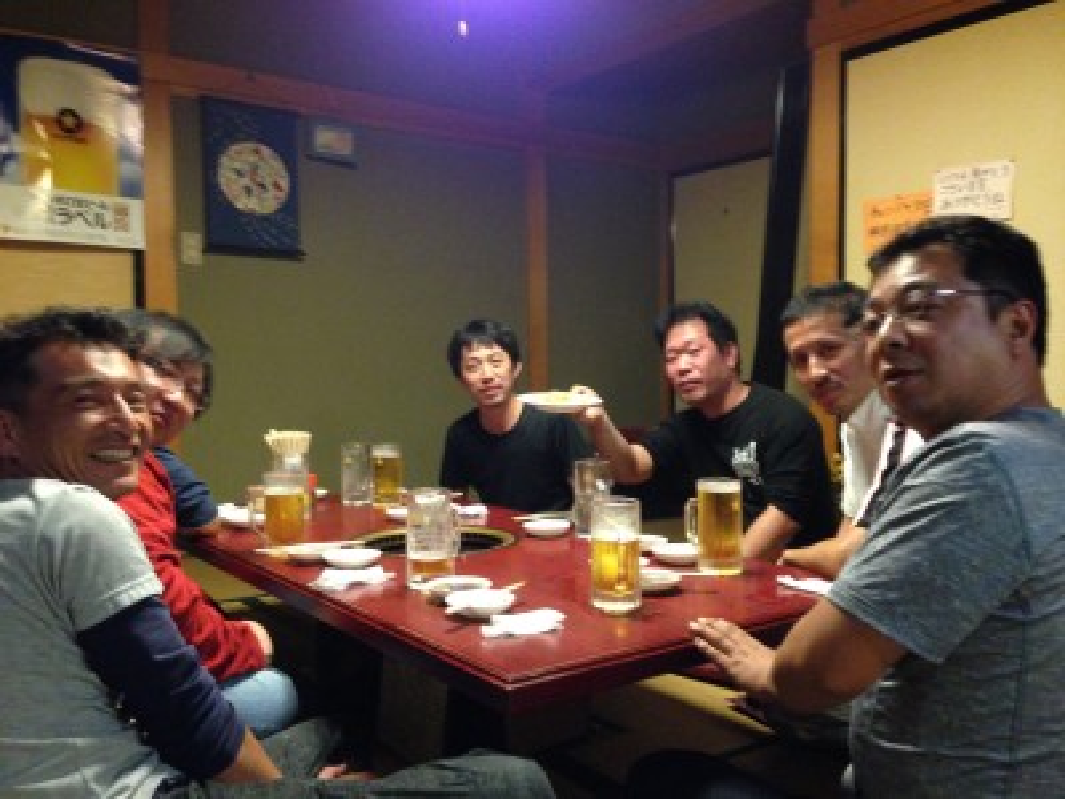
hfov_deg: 55.4
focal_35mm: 33
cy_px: 400
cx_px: 532
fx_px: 1015
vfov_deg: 42.9
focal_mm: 4.12
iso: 400
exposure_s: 1/15
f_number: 2.4
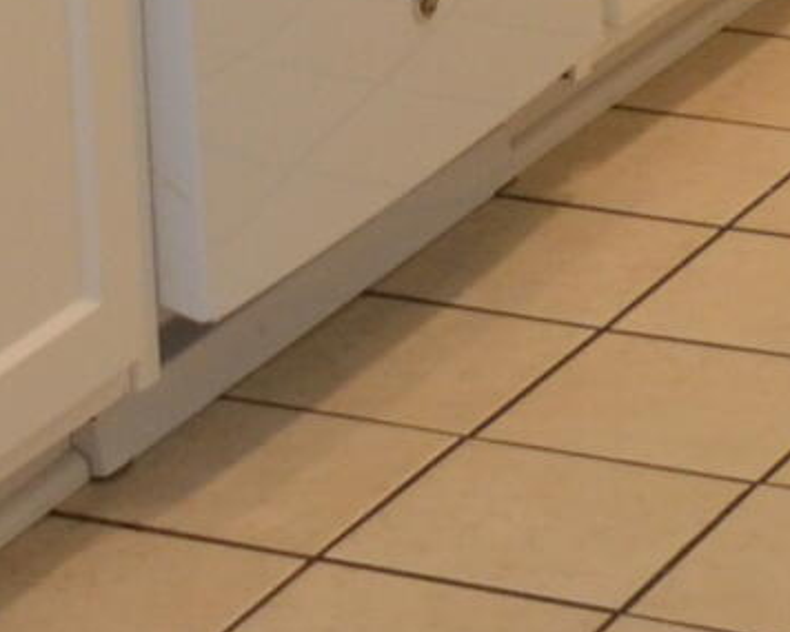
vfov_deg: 6.6
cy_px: -1254
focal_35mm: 213
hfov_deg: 9.1
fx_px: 4982
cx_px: 340
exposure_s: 1/60
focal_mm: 18
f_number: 4
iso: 640
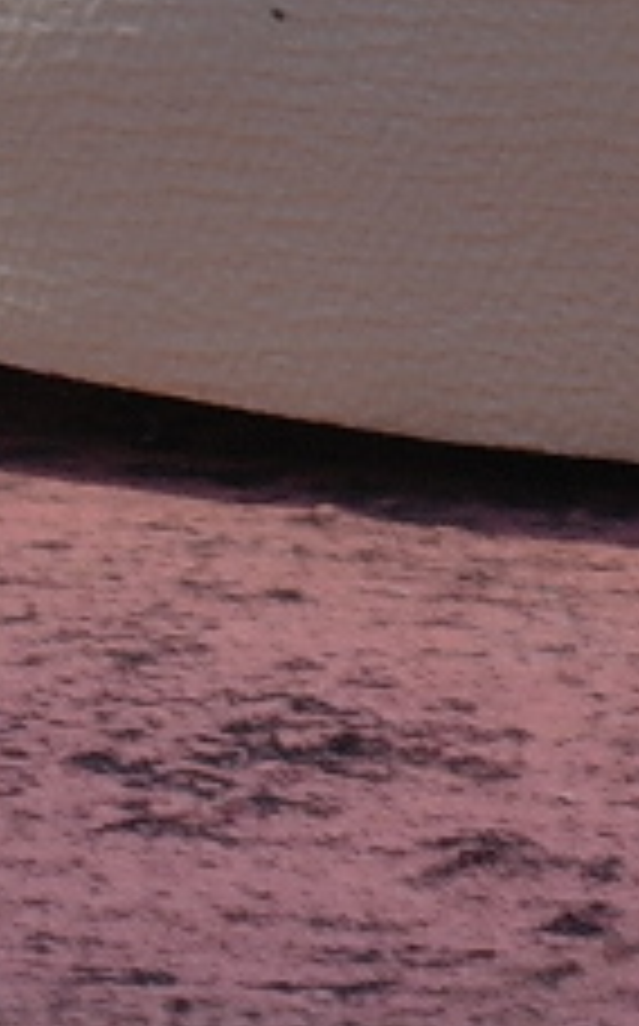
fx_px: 11034
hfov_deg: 3.1
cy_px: -423
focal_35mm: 395
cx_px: 3326
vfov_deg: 5.3
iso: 100
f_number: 11
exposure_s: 1/50
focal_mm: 30
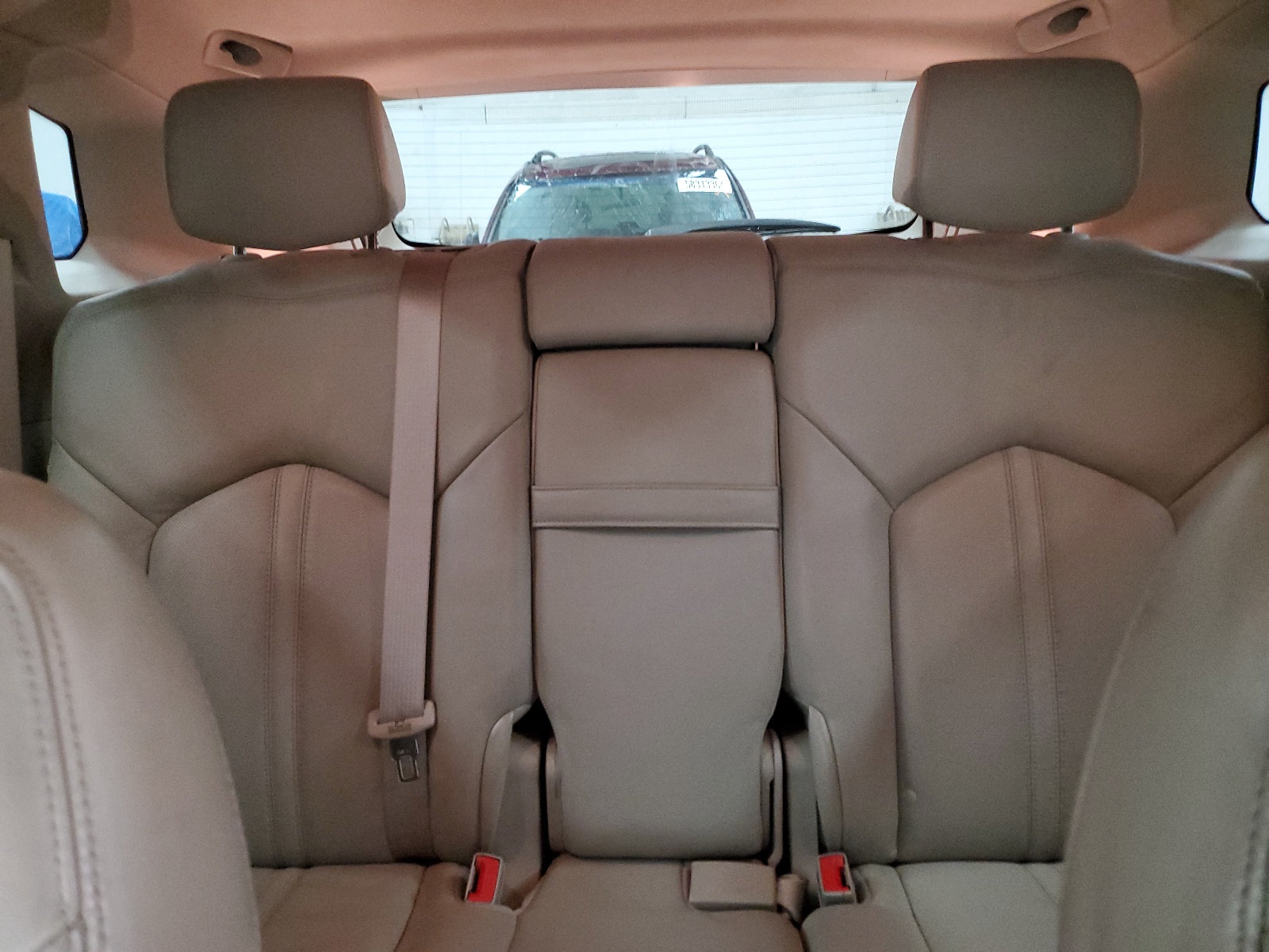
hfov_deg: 67.3
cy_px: 476
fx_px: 953
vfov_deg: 53.1
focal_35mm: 26
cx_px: 634
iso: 520
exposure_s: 1/15
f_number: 1.5
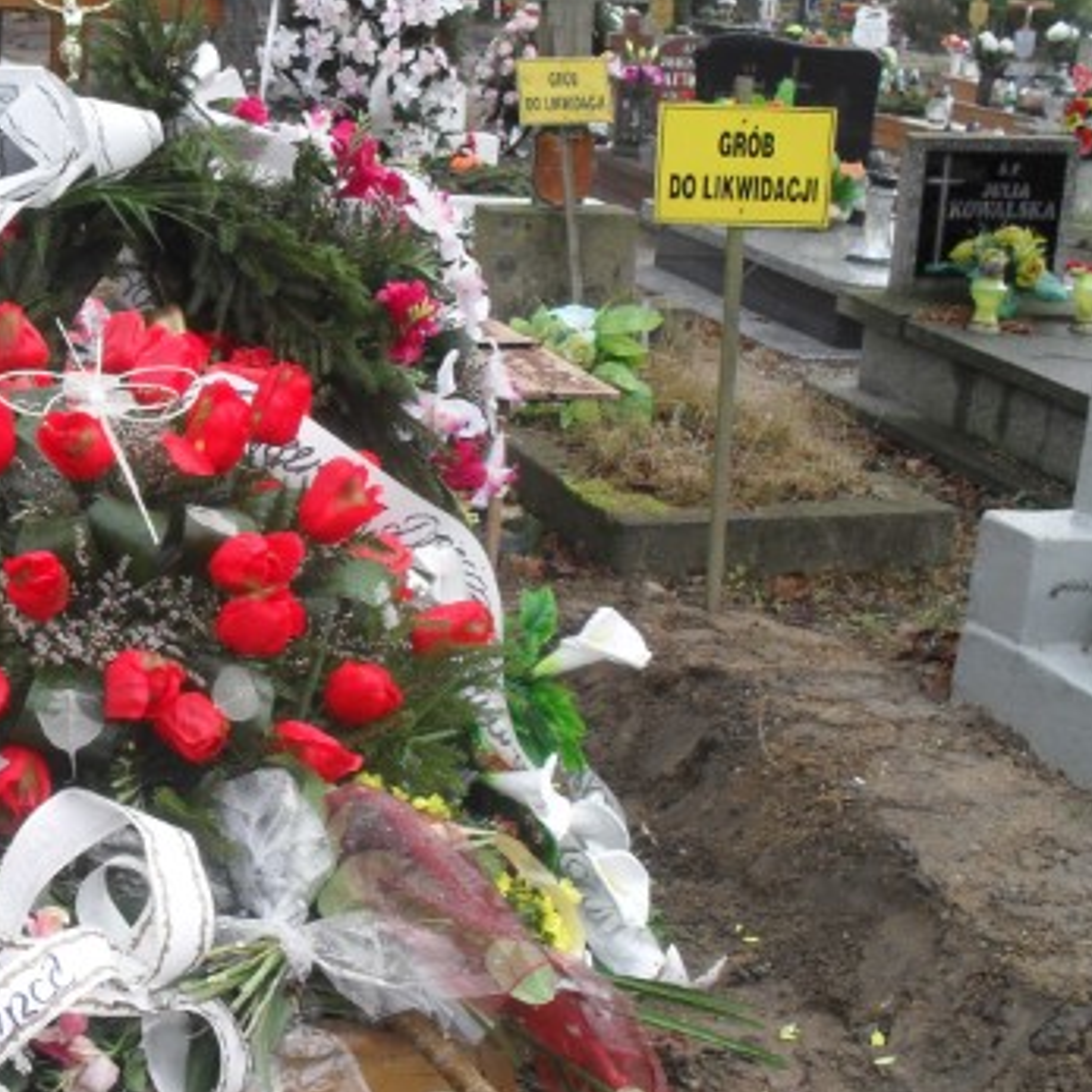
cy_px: 551
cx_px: 211
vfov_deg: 30.0
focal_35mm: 57
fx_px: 2034
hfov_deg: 29.3
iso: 100
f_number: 3.2
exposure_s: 1/125
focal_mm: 6.3
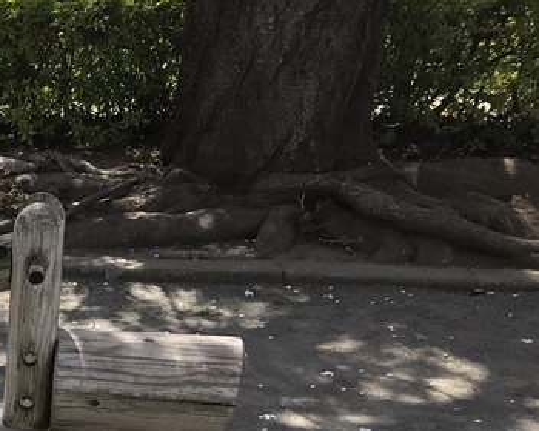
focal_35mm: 80
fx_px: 1276
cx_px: -236
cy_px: 442
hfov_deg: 20.8
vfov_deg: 18.6
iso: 20
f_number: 1.8
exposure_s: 1/987
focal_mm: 3.99
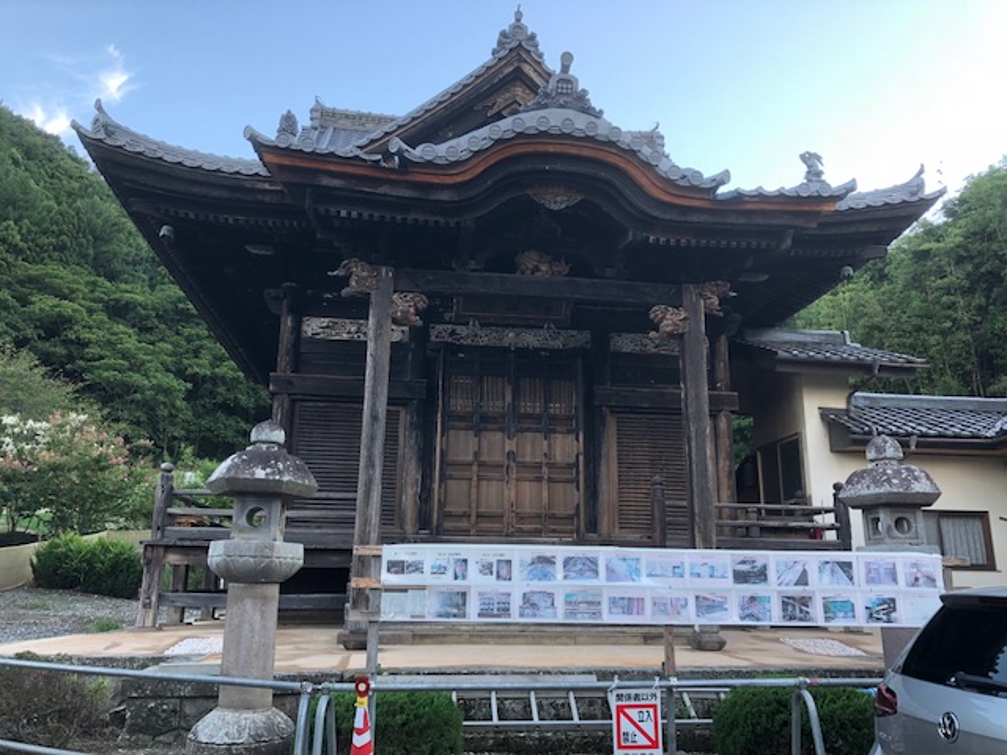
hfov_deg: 63.4
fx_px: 815
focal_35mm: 28
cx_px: 504
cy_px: 378
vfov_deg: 49.7
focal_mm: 3.99
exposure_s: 1/120
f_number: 1.8
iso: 50
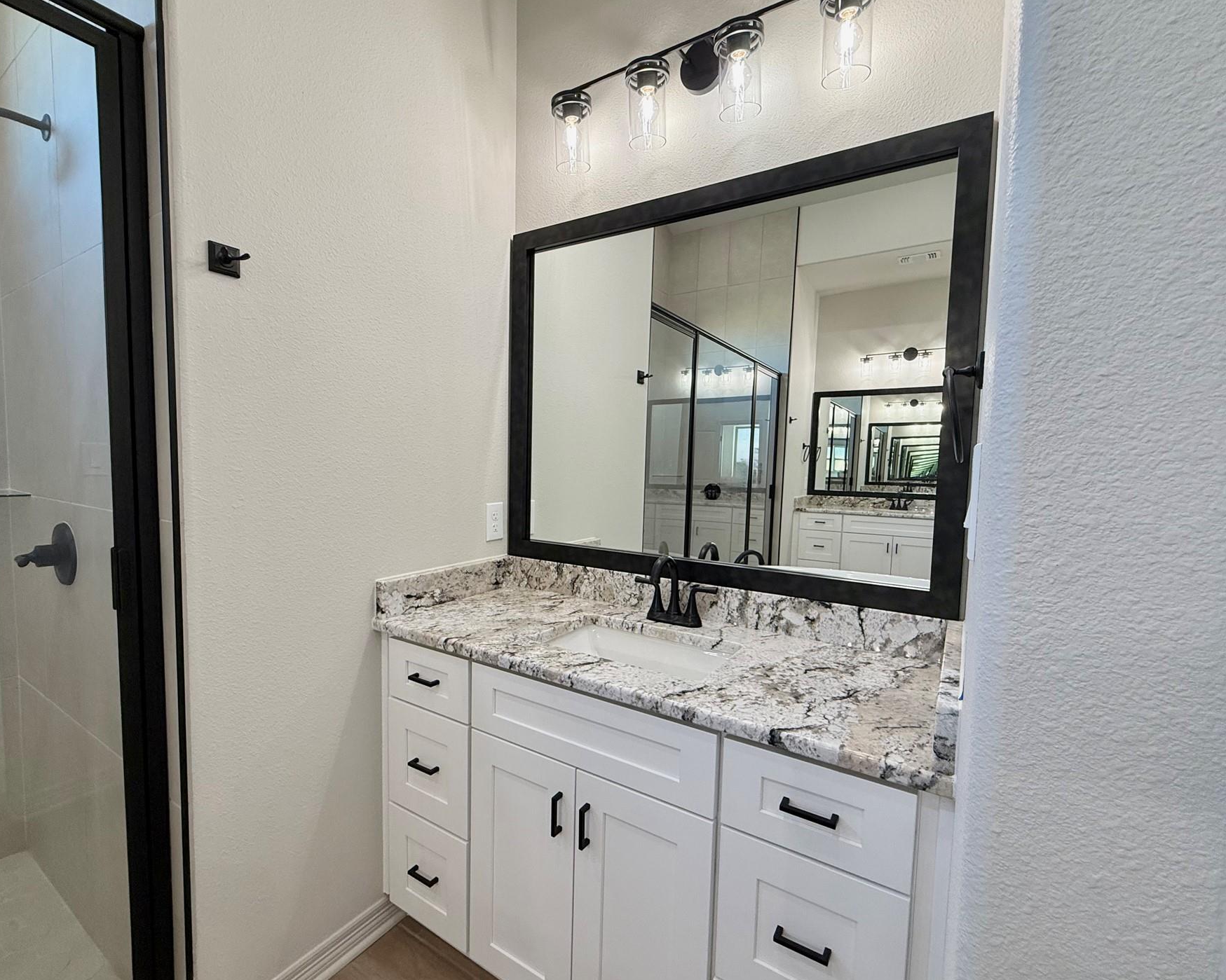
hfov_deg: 93.0
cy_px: 500
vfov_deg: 80.4
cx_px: 576
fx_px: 581
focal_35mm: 16
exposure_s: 1/120
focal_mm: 2.22
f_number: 2.2
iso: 125
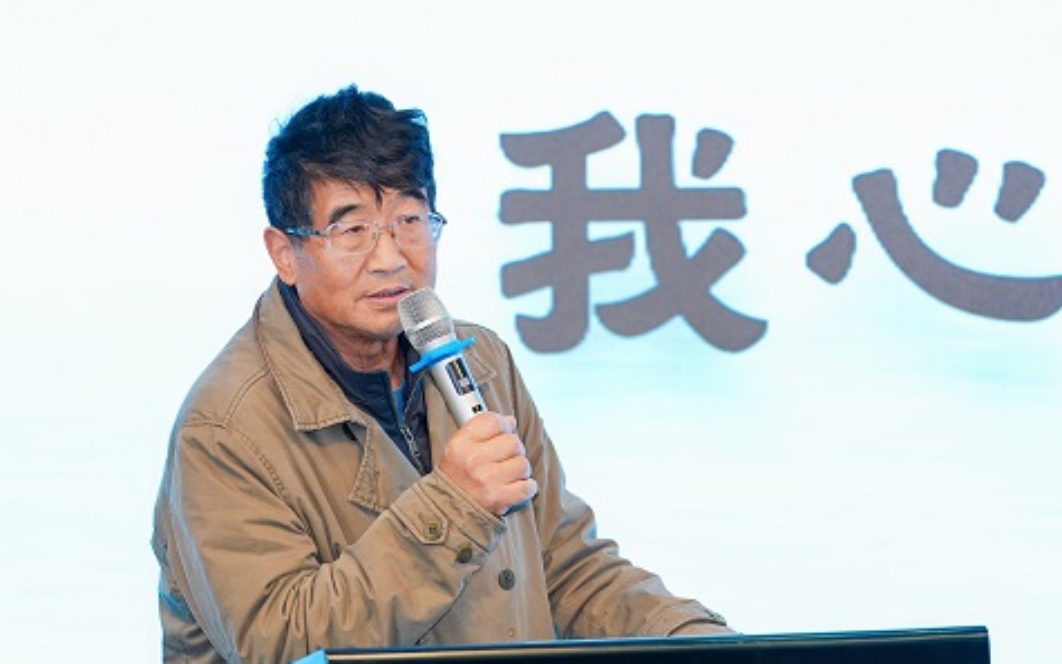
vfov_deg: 4.7
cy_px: 466
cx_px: 655
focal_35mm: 279
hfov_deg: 7.5
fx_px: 8076
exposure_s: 1/160
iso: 640
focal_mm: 200
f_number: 3.5
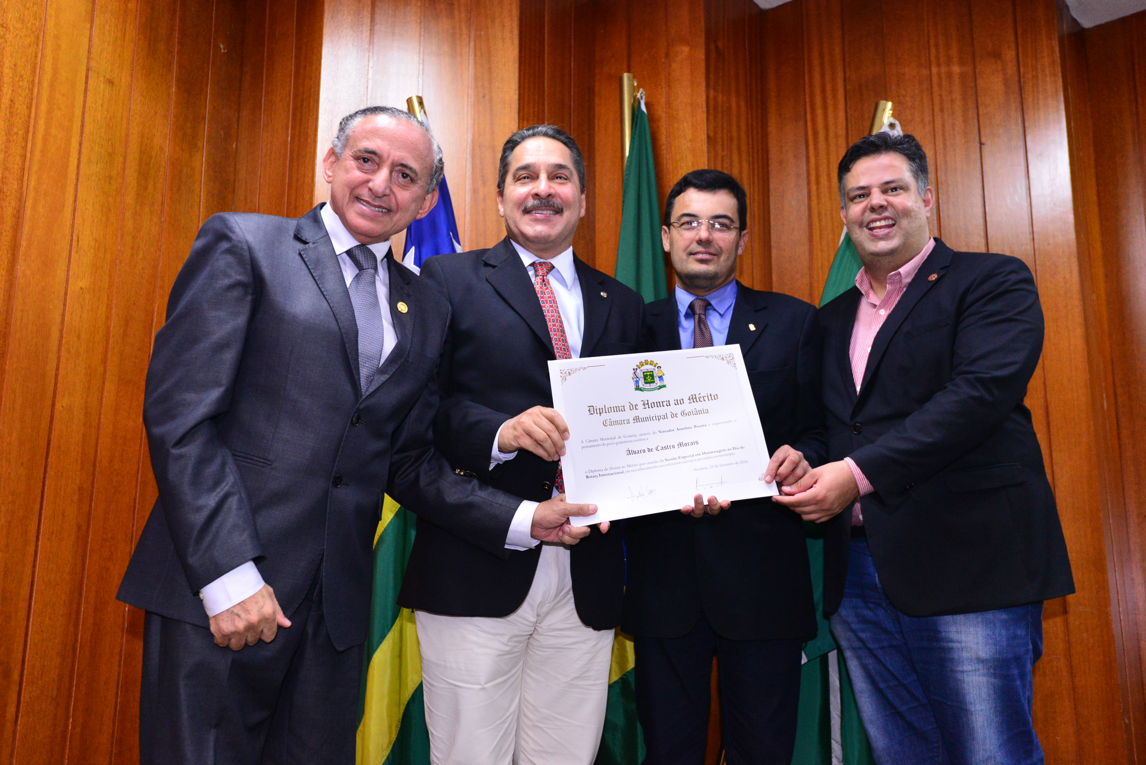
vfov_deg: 37.9
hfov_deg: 54.4
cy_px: 382
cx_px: 573
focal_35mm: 35
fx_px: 1115
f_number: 4.5
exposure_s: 1/125
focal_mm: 35
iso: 3200
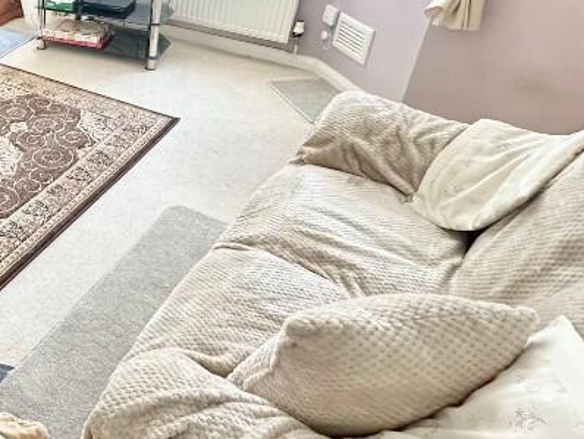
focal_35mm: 36
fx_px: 608
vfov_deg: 38.6
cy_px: 109
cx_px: -25
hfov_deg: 42.7
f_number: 2.2
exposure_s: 1/60
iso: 400
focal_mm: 2.22
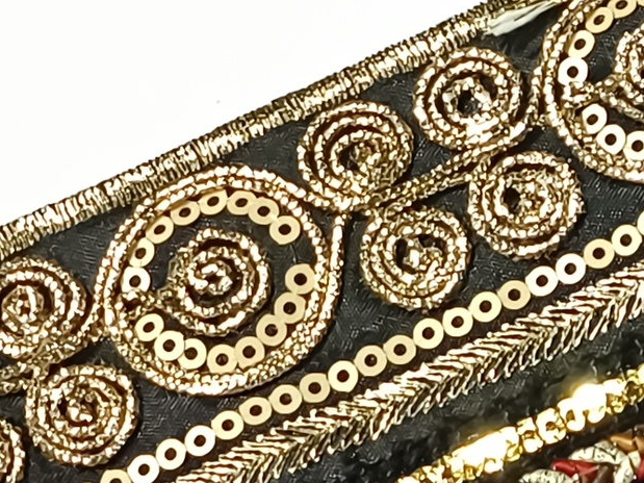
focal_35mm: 367
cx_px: 804
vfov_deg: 4.0
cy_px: 139
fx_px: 6826
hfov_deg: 5.4
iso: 2000
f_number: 2
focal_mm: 8.8
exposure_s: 1/681
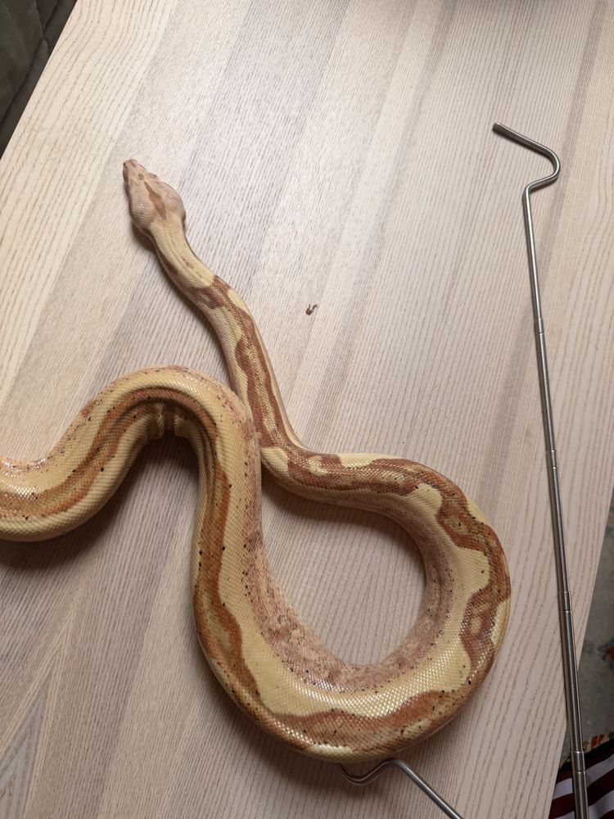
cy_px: 410
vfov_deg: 71.6
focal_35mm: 24
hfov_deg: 56.8
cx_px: 307
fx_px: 568
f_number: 1.78
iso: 50
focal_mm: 6.76
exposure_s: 1/121
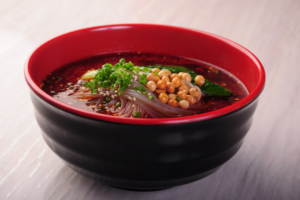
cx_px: 150
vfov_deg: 14.7
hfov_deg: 21.9
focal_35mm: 93
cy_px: 100
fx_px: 774
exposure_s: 1/100
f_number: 6.3
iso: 200
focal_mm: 62
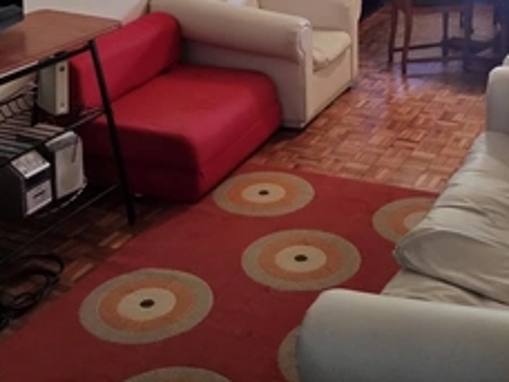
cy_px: 18
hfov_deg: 35.4
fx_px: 794
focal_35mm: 54
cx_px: 306
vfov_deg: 25.9
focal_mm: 4.27
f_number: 1.8
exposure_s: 1/50
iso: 619
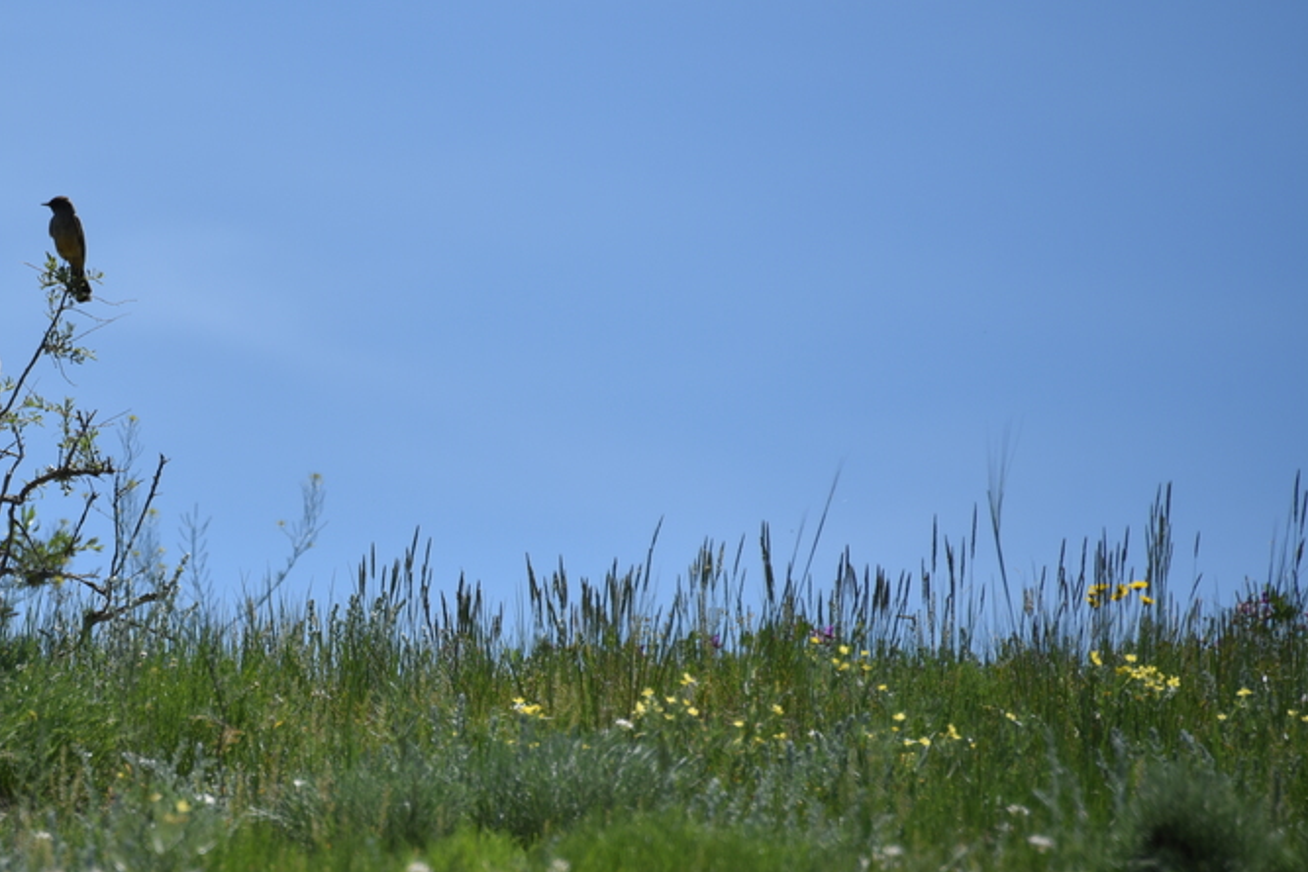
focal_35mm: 576
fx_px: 20931
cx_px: 57
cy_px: 468
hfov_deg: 3.6
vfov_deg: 2.4
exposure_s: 1/640
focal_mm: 300
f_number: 7.1
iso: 100
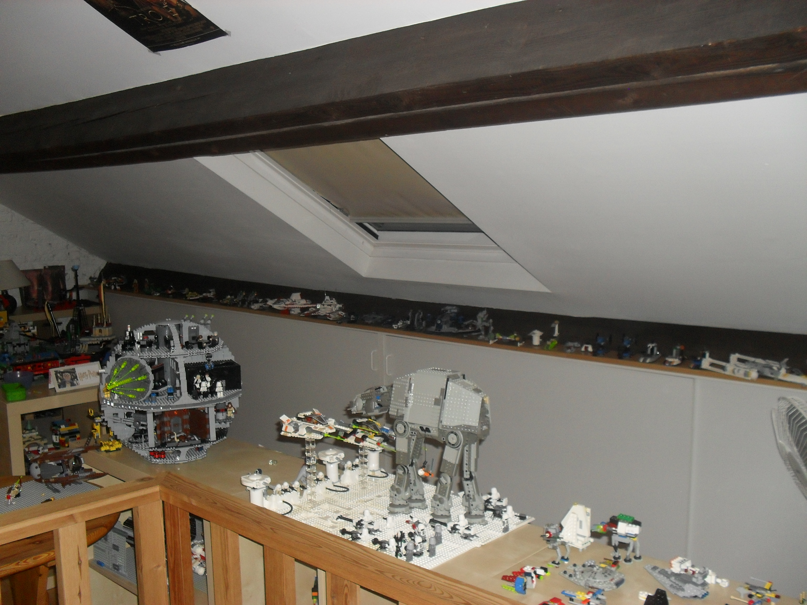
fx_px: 816
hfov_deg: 52.6
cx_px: 404
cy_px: 302
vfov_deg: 40.7
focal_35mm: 35
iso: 200
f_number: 3.2
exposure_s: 1/45
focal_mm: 6.3
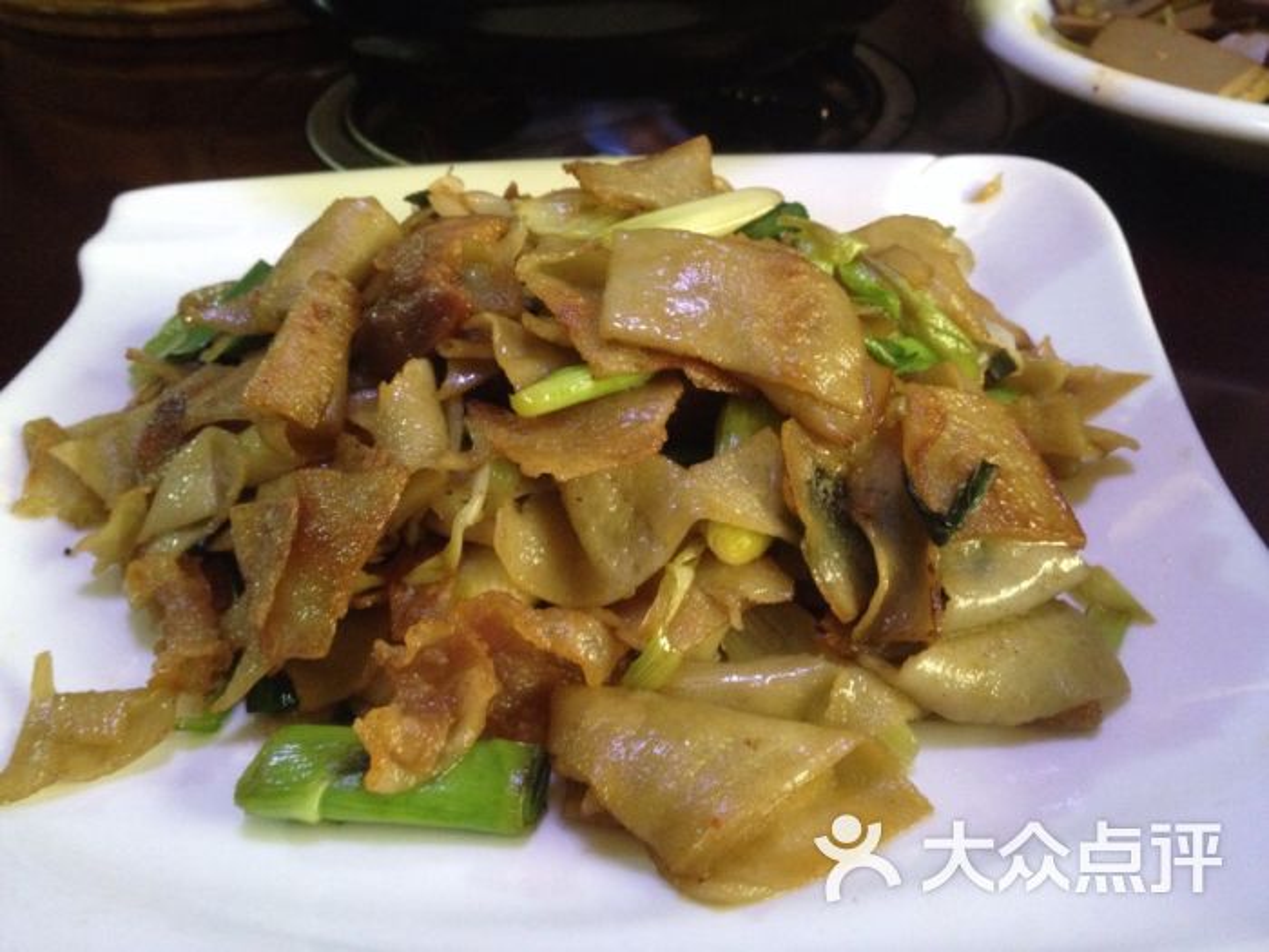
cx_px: 634
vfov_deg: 40.7
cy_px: 476
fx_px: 1283
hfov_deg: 52.6
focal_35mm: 35
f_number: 2.4
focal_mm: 4.28
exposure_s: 1/20
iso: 320
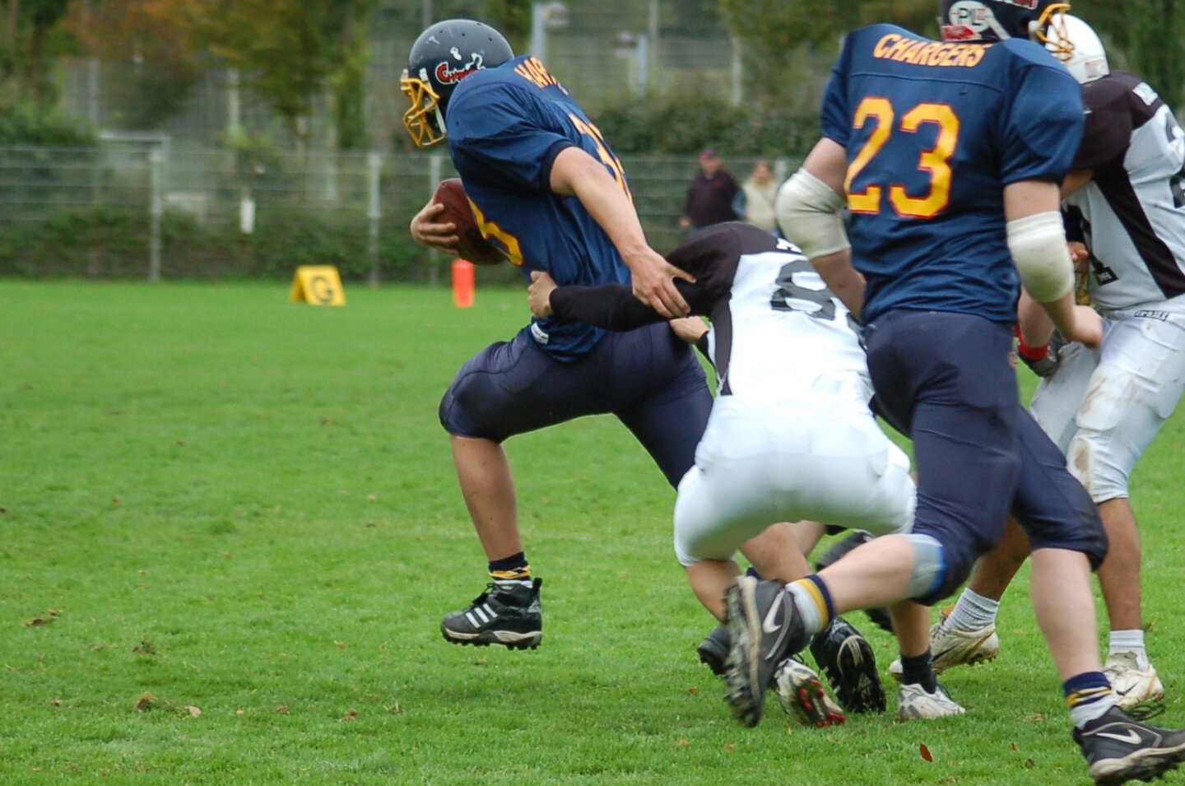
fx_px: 8281
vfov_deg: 5.4
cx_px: 767
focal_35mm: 252
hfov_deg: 8.2
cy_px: 422
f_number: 4.2
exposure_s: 1/500
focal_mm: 110
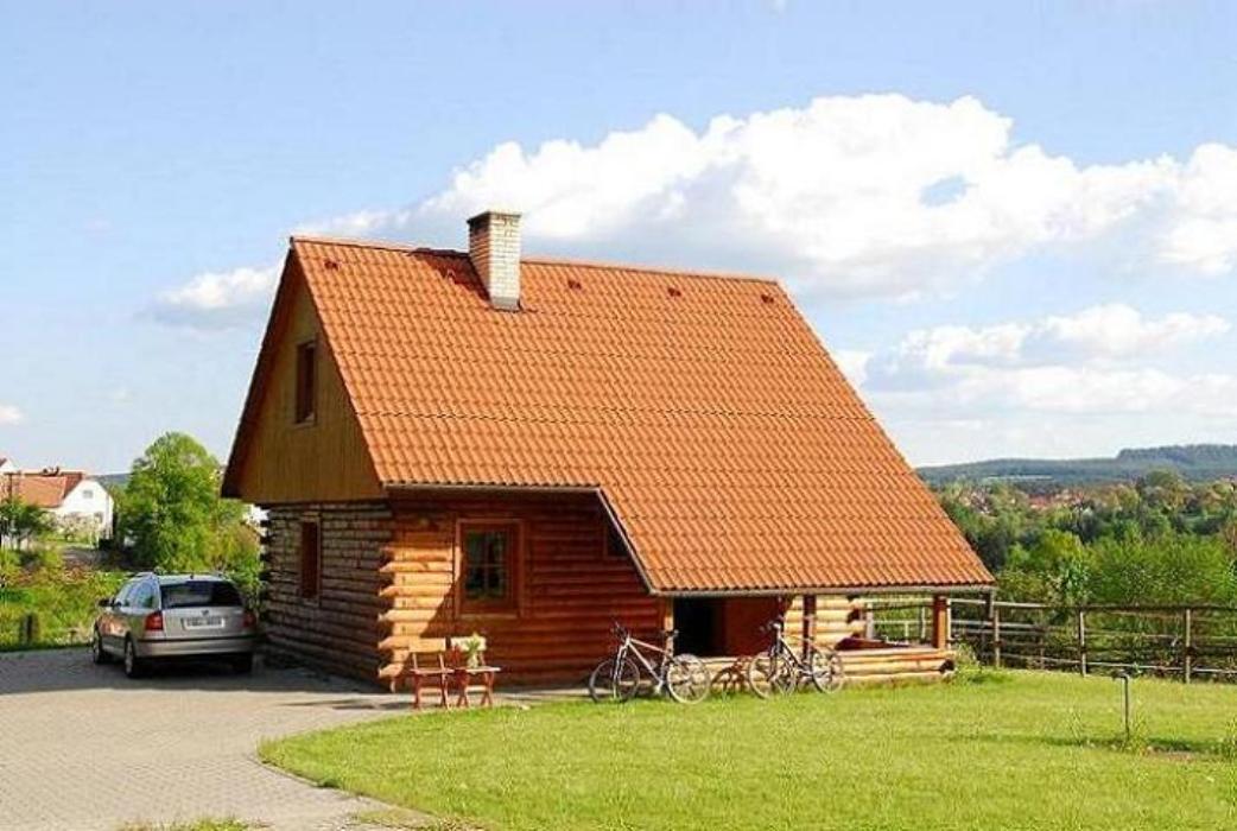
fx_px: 1653
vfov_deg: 28.2
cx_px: 618
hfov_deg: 41.0
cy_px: 416
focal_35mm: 48
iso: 100
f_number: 6.3
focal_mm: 32
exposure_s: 1/160
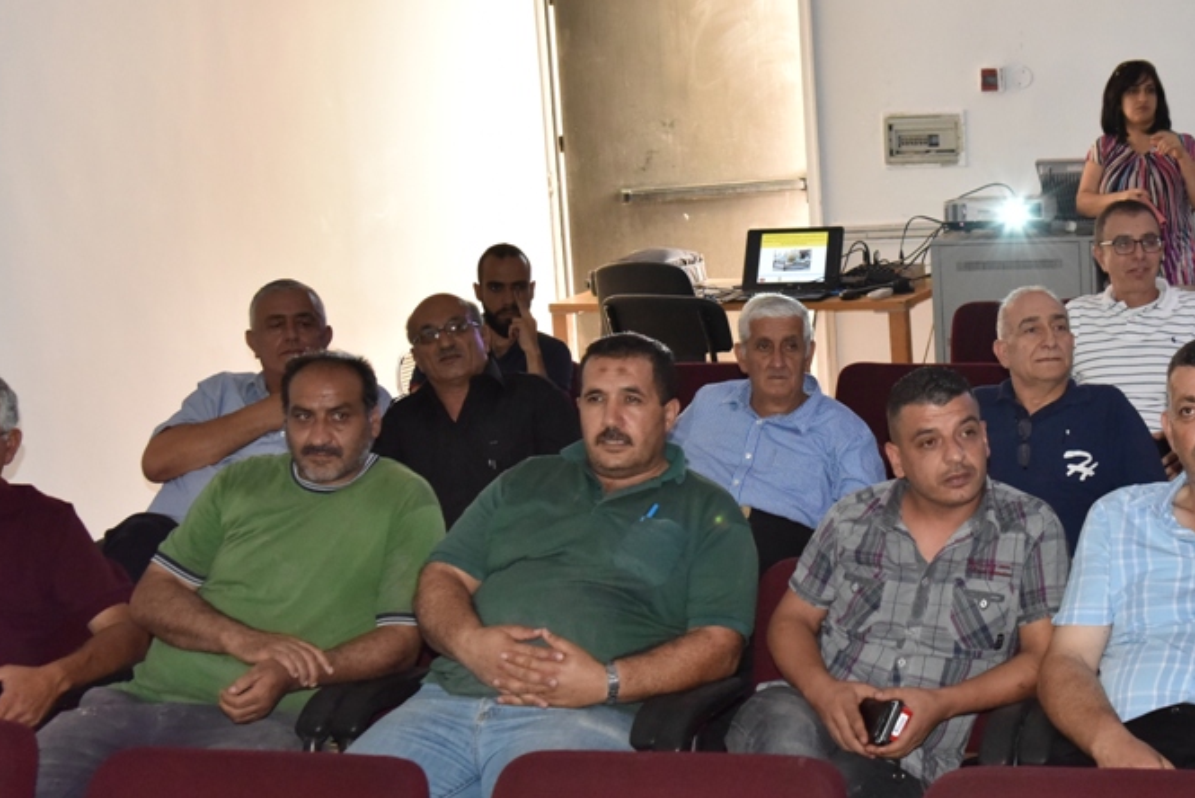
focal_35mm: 77
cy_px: 366
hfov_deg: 26.1
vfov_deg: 17.7
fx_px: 2557
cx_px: 857
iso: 3200
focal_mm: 50
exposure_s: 1/160
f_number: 7.1
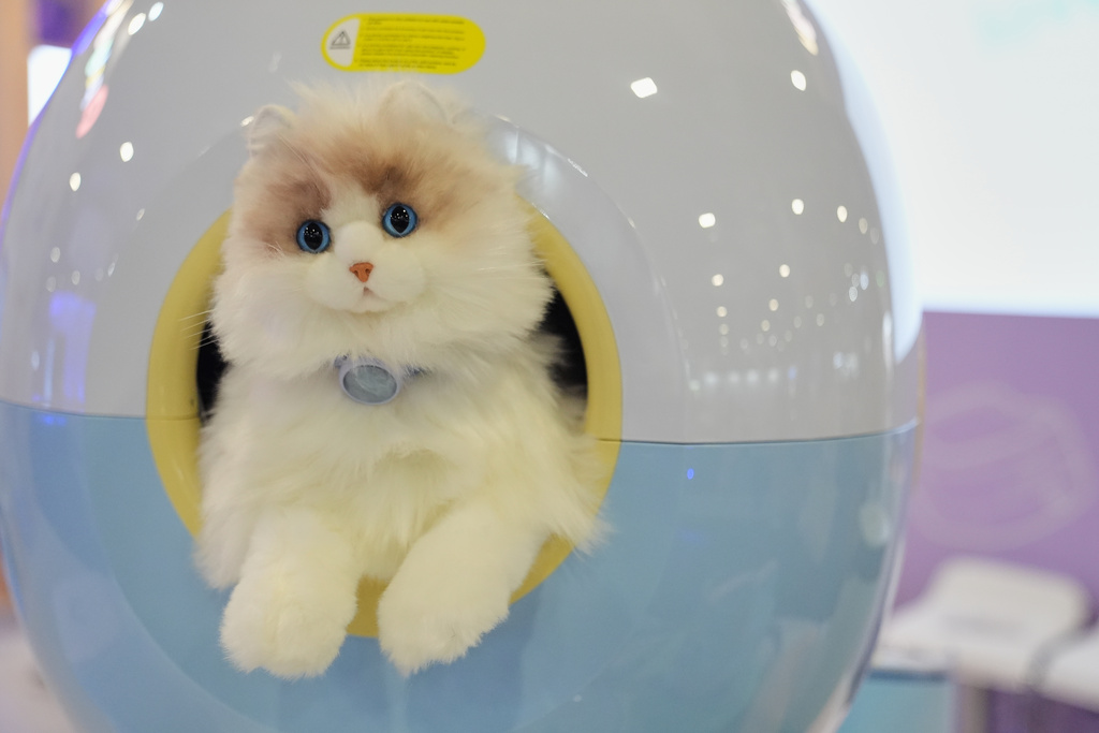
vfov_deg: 27.0
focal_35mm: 50
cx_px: 550
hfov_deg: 39.6
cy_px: 366
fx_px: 1526
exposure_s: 1/640
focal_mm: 50
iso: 3200
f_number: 2.8
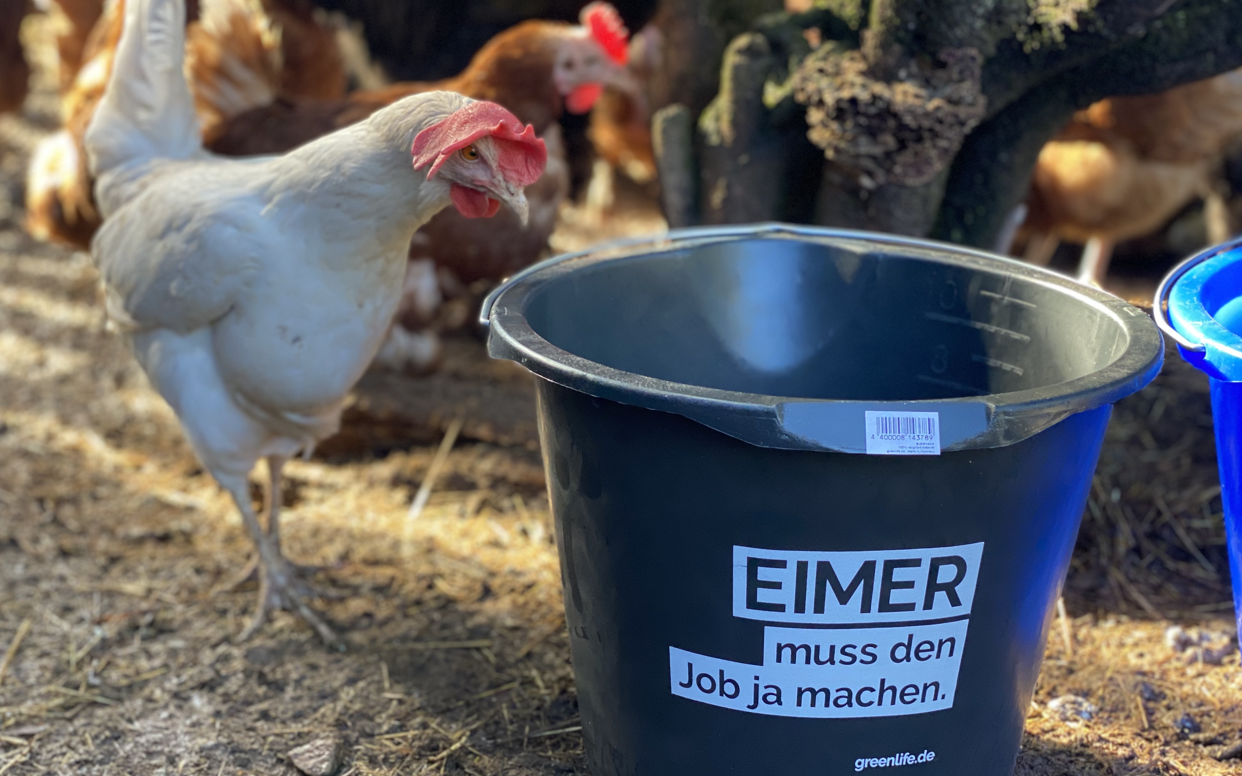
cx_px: 628
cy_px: 459
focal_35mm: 56
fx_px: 1895
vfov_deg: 23.1
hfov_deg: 36.3
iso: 125
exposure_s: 1/122
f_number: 2
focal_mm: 6
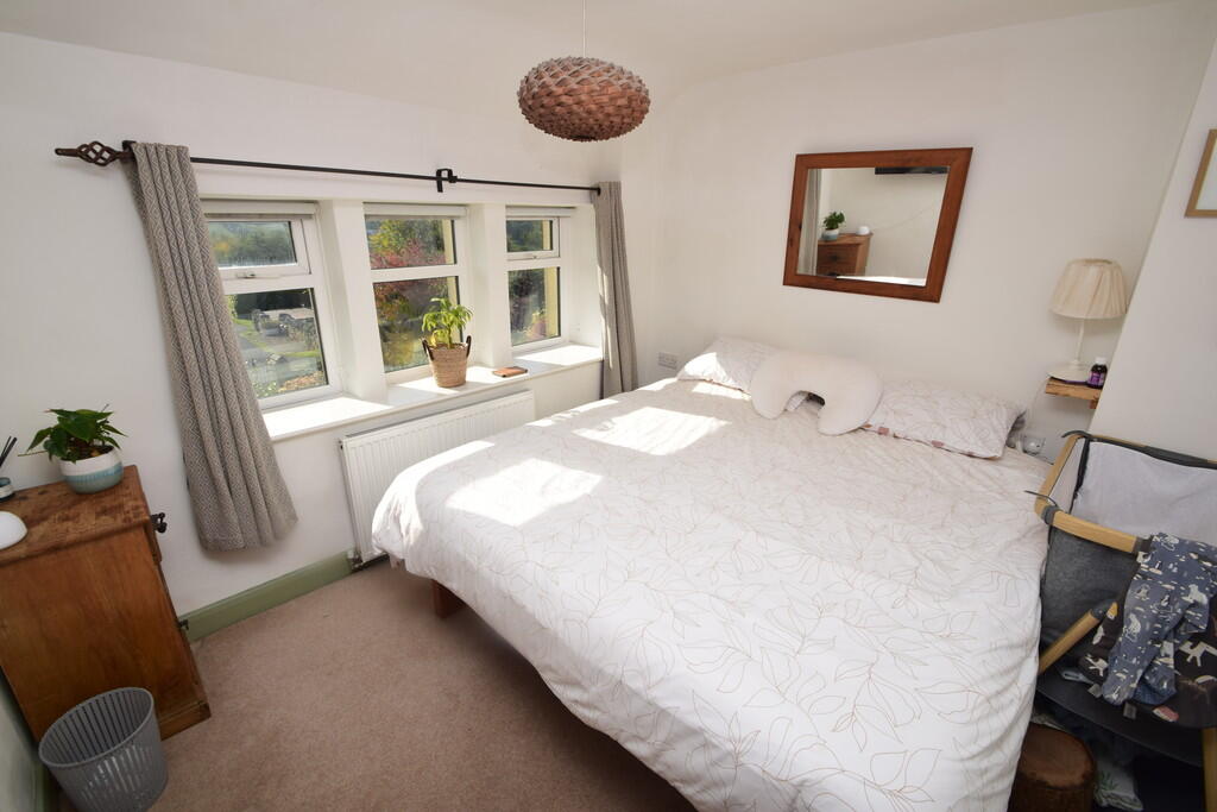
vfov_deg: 77.3
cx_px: 608
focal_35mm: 15
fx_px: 507
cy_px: 406
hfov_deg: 100.4
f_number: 10
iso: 140
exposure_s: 1/200
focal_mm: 10
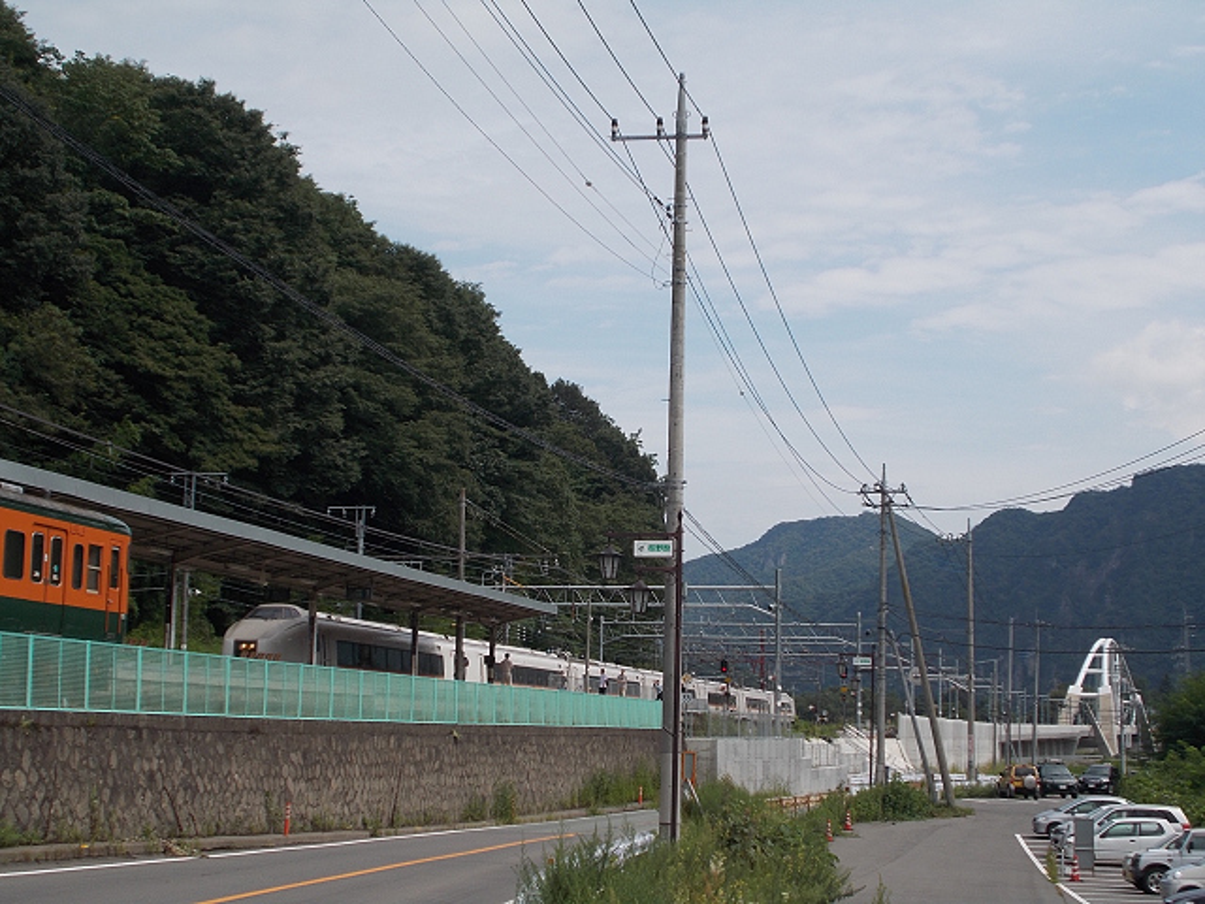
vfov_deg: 25.2
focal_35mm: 58
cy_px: 452
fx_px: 2019
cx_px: 602
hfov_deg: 33.2
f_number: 12.3
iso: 80
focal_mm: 10.3
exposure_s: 1/100
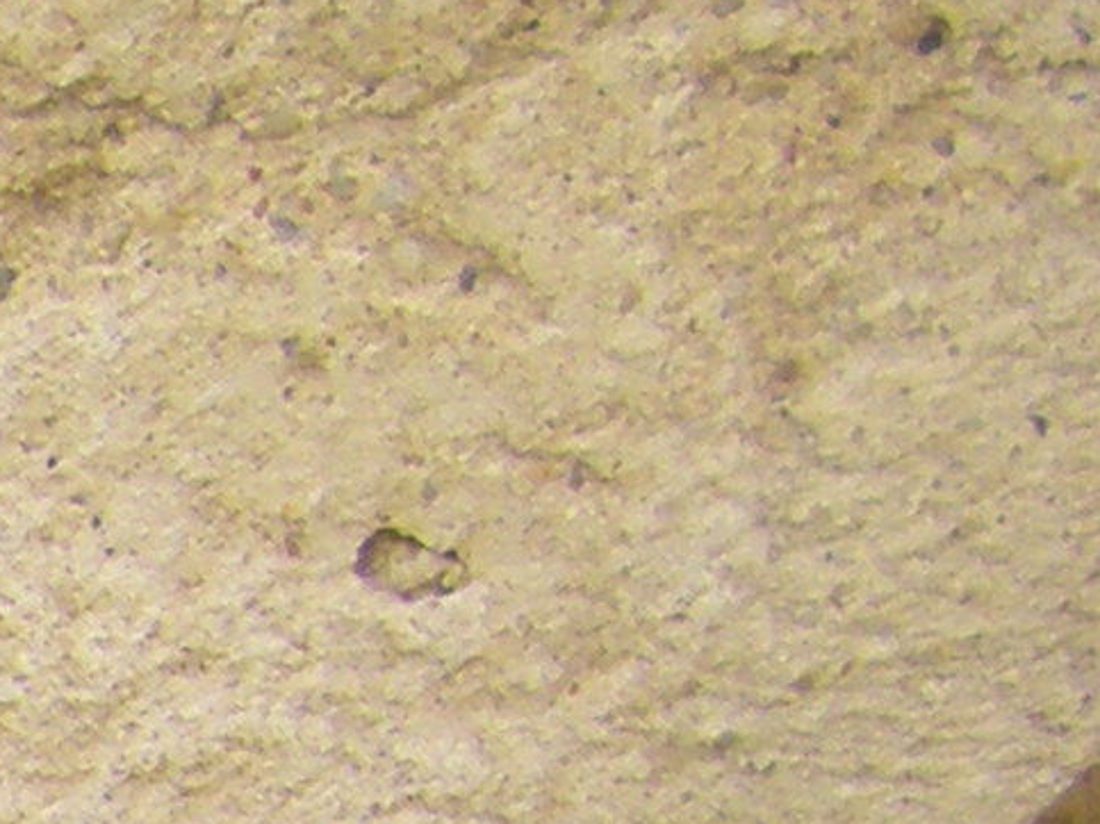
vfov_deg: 5.5
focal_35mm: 257
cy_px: 2392
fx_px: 8165
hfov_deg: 7.0
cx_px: -2141
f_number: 3.5
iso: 125
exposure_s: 1/100
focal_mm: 6.3
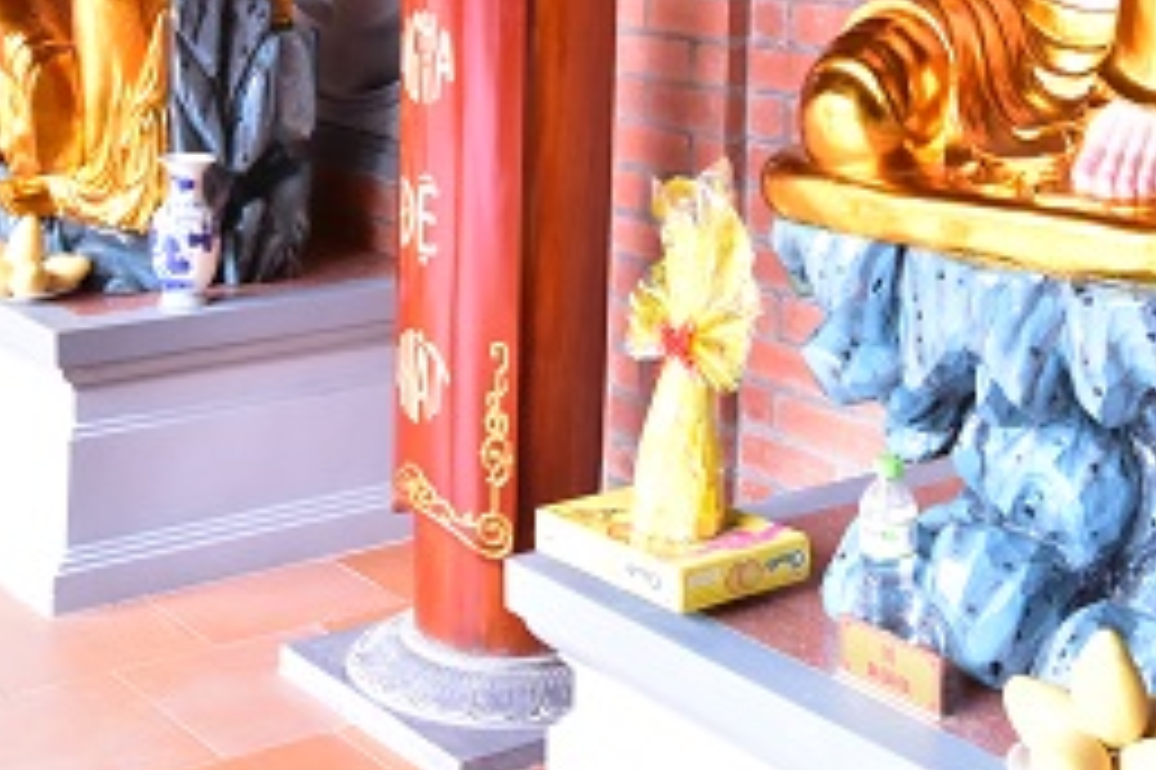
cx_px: 445
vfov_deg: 20.8
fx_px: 2022
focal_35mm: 63
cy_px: -9
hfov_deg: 31.8
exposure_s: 1/30
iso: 3600
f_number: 9
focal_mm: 27
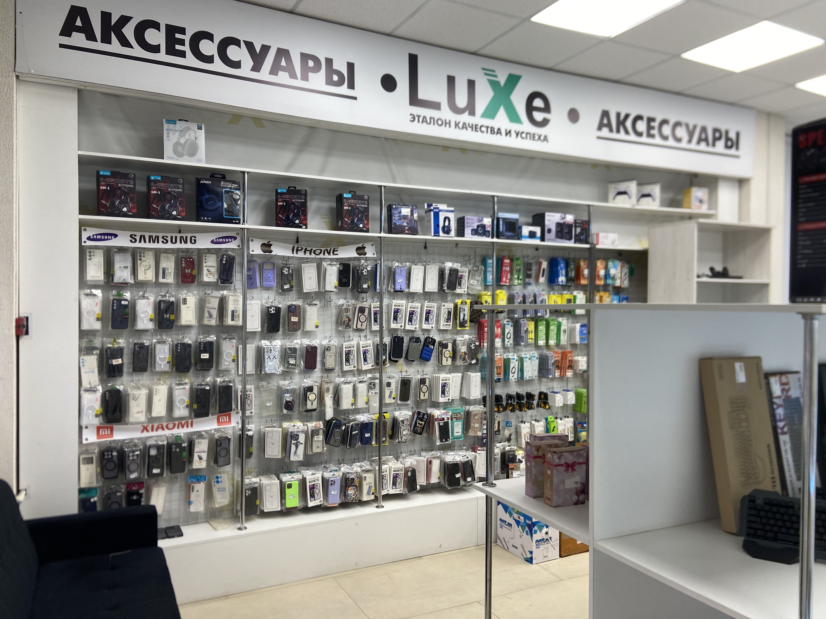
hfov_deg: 67.3
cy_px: 310
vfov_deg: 53.1
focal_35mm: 26
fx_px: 620
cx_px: 413
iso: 50
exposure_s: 1/100
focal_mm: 4.25
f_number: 1.8
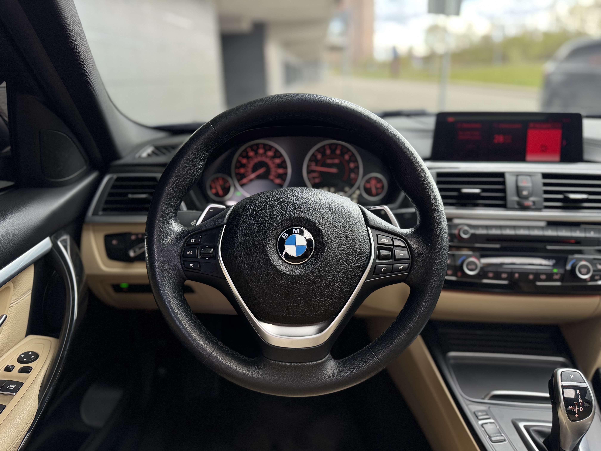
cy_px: 226
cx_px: 300
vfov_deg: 56.8
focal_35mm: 24
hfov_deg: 71.6
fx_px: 417
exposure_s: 1/101
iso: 200
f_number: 1.78
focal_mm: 6.76
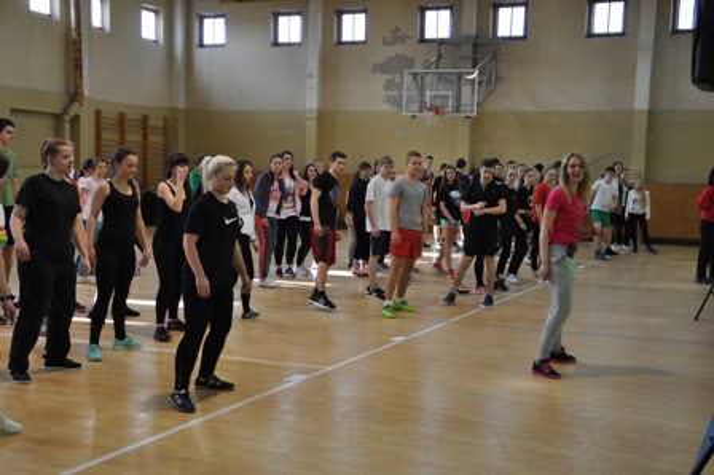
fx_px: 1040
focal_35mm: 52
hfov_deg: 37.9
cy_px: 238
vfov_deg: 25.7
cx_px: 357
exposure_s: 1/100
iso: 400
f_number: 5
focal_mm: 35
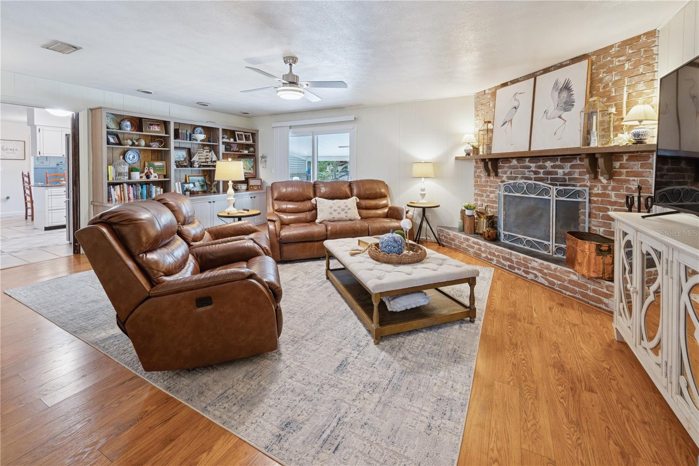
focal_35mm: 14
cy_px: 233
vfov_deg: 81.2
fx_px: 272
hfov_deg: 104.2
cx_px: 350
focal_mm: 14
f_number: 9
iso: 400
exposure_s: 1/8
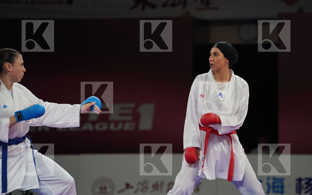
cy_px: 98
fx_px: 1743
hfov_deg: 10.2
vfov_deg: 6.4
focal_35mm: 205
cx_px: 156
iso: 1600
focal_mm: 200
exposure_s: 1/1000
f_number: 2.8
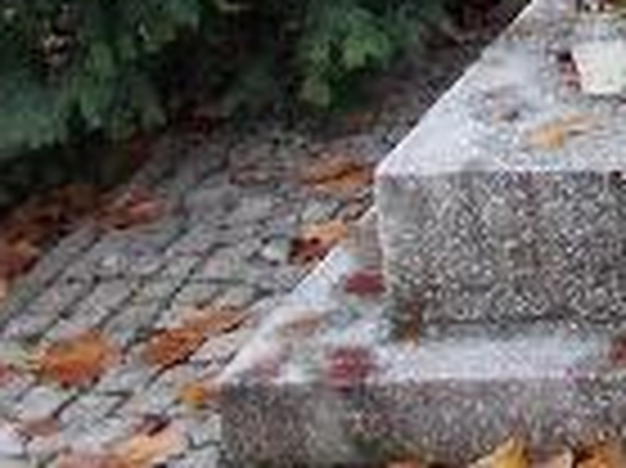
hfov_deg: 14.4
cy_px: -176
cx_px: 1139
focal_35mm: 120
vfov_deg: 11.9
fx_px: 2168
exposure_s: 1/25
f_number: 3.2
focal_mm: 4.6
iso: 200
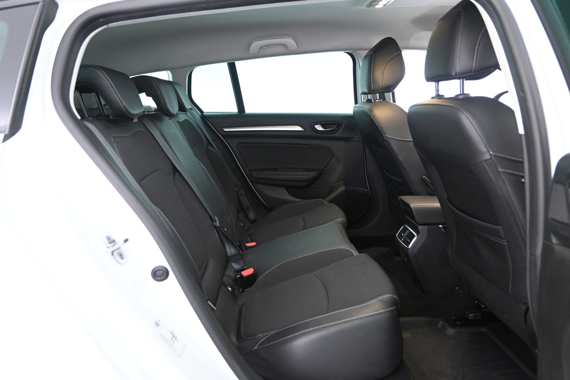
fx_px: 416
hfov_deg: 68.9
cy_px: 190
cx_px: 285
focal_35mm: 26
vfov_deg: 49.1
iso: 3200
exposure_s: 1/25
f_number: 3.5
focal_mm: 17.5
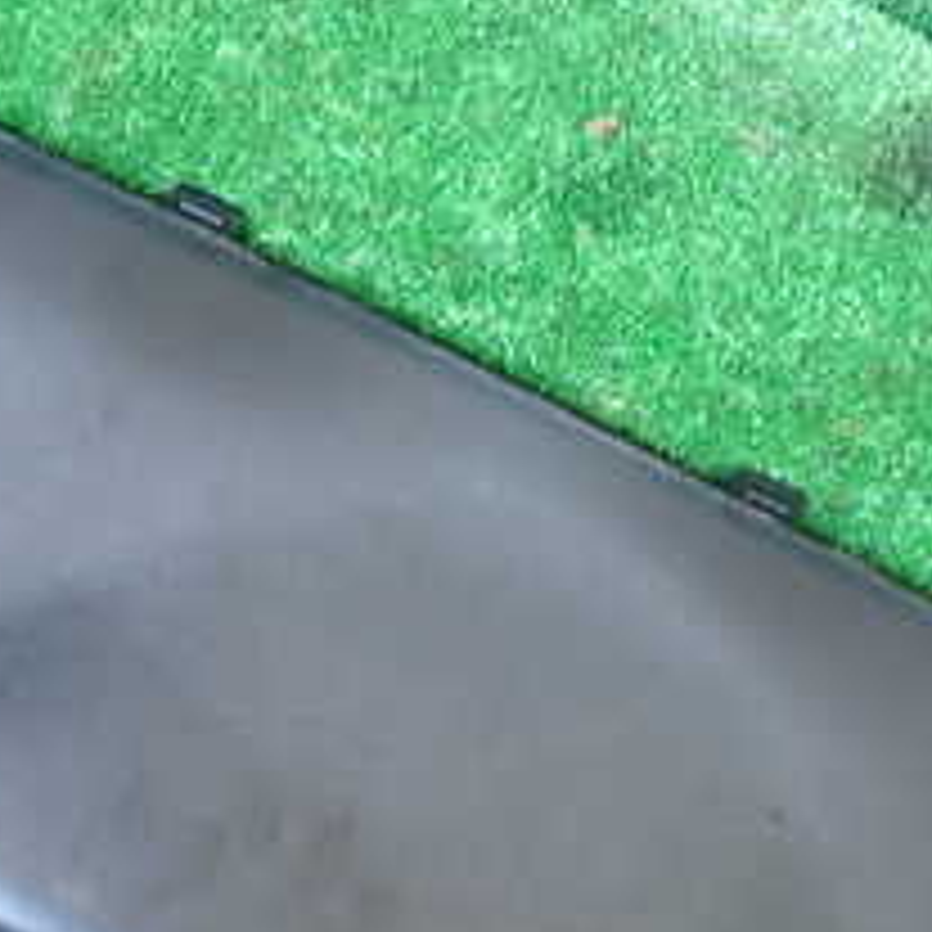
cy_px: 450
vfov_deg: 22.5
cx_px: 198
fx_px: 2345
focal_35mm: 77
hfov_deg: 22.2
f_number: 2.3
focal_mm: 5.4
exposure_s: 1/30
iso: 320
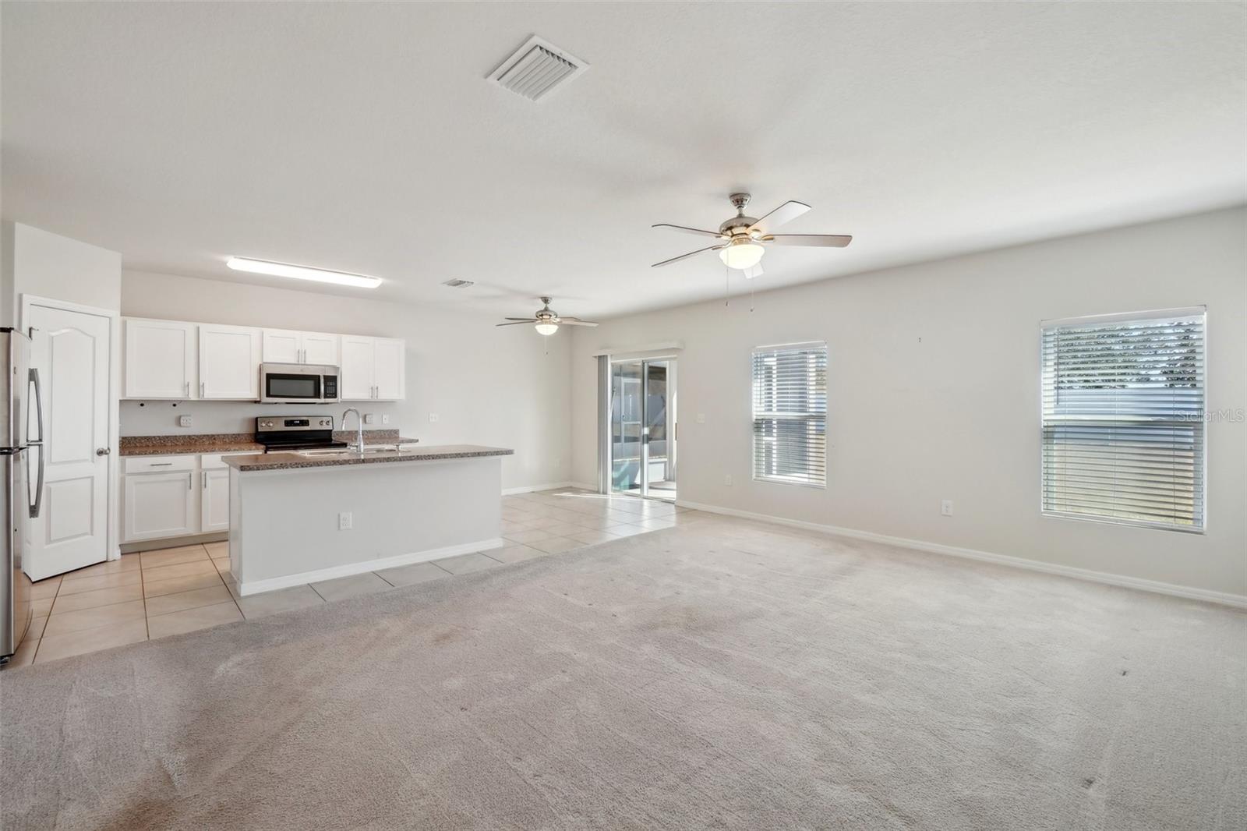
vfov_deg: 77.3
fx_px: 519
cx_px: 624
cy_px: 416
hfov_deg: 100.4
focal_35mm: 15
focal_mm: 10
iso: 400
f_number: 8
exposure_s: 1/30
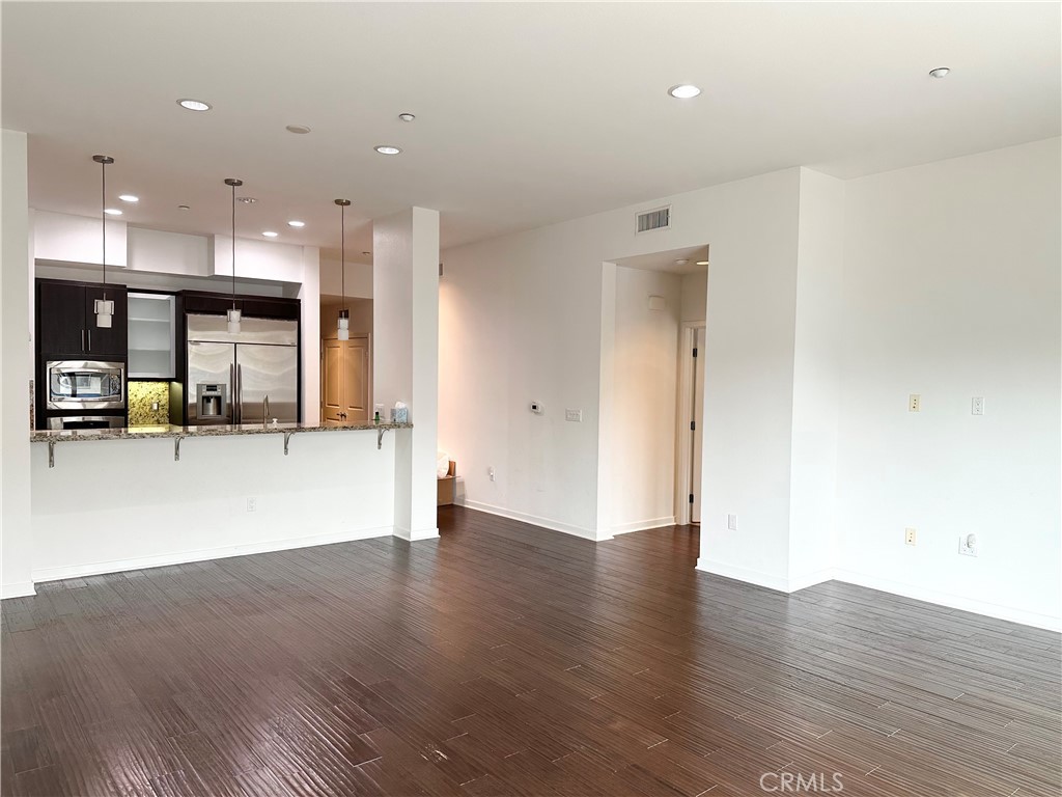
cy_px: 398
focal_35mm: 24
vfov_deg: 56.8
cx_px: 531
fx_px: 736
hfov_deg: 71.6
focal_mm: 6.86
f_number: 1.78
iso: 125
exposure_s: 1/120
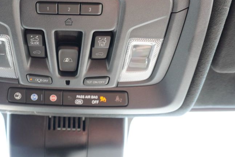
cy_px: 45
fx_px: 248
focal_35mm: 38
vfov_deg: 34.6
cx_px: 64
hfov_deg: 49.0
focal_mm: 16
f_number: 4
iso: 400
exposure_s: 1/60
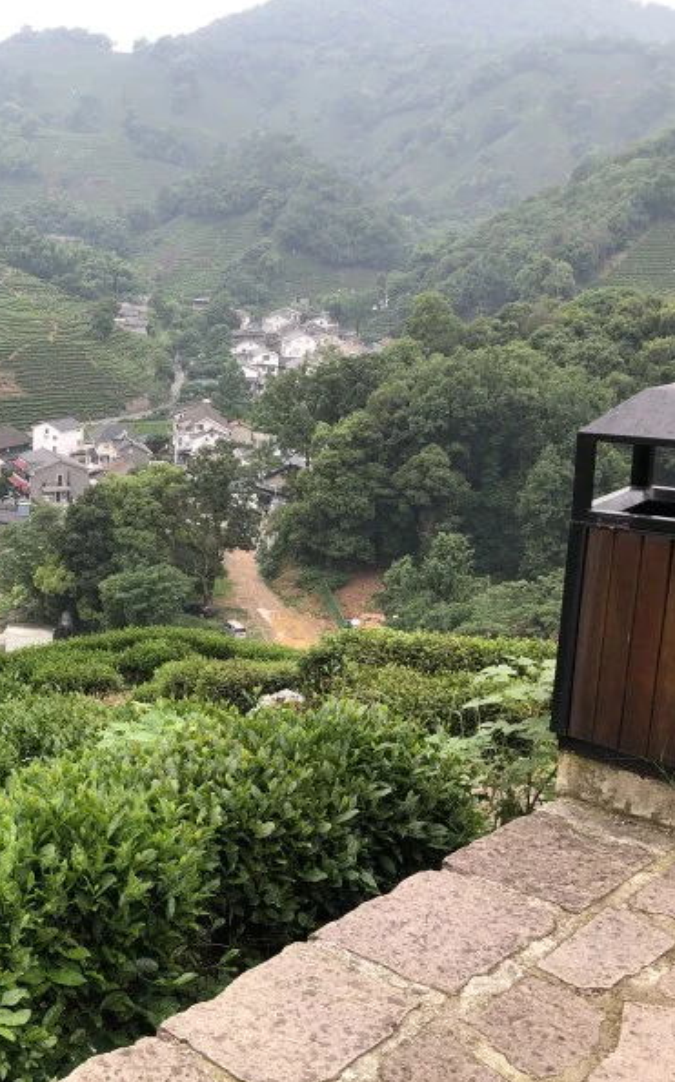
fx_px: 1178
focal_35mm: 40
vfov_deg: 49.3
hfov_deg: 30.6
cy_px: 543
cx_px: 67
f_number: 1.8
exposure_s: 1/345
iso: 20
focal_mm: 4
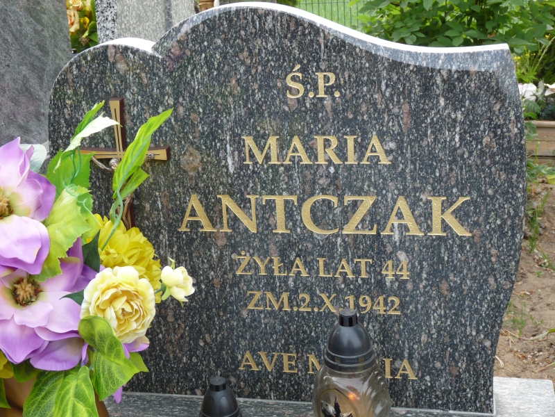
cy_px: 208
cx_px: 278
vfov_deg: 25.7
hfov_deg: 33.8
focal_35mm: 57
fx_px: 914
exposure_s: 1/100
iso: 100
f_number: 3.2
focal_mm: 10.1
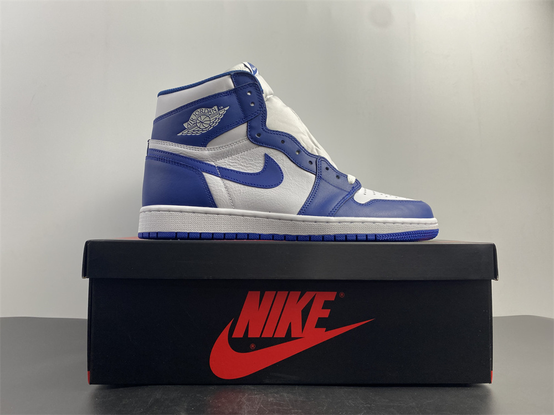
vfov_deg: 53.1
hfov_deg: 67.3
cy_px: 208
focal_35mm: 26
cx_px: 277
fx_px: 416
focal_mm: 4.25
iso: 100
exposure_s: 1/100
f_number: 1.8
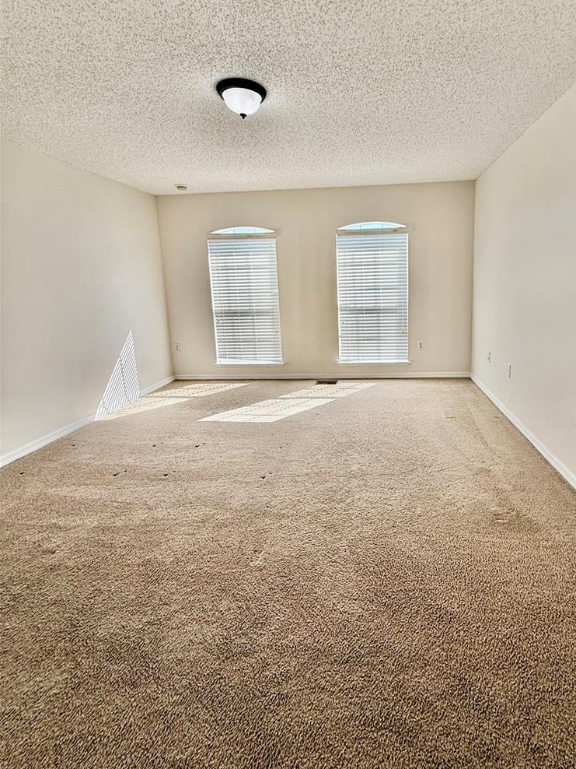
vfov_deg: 90.7
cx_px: 349
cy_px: 344
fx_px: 377
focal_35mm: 17
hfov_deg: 73.8
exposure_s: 1/198
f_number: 2.2
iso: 50
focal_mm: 2.22
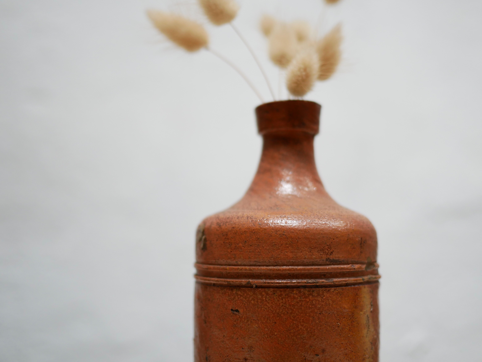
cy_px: 181
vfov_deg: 36.0
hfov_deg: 46.8
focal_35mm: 40
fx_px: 557
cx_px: 241
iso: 320
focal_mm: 20
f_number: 1.7
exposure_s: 1/60
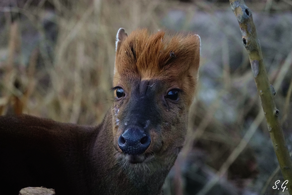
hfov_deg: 5.2
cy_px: 98
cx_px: 146
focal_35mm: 400
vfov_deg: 3.4
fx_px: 3244
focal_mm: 146.76
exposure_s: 1/250
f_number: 4
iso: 2500
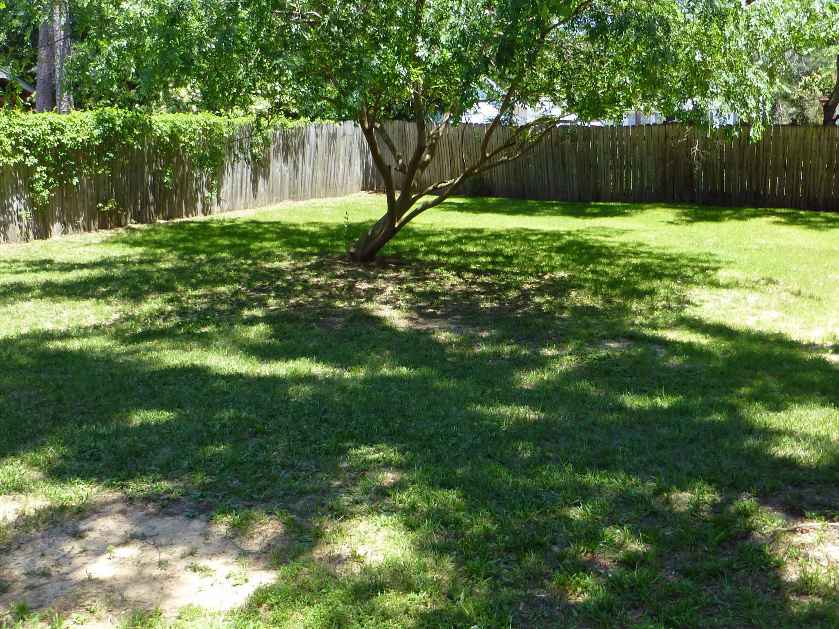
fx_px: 921
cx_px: 396
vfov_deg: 37.6
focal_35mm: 38
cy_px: 269
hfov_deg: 49.0
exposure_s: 1/200
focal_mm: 4.3
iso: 100
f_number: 4
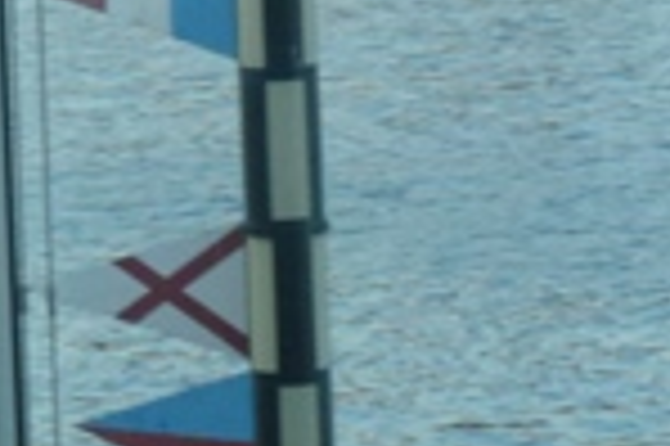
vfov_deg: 3.7
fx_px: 6823
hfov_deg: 5.6
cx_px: 49
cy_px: -234
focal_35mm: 367
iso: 200
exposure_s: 1/80
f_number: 4.8
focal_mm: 14.8
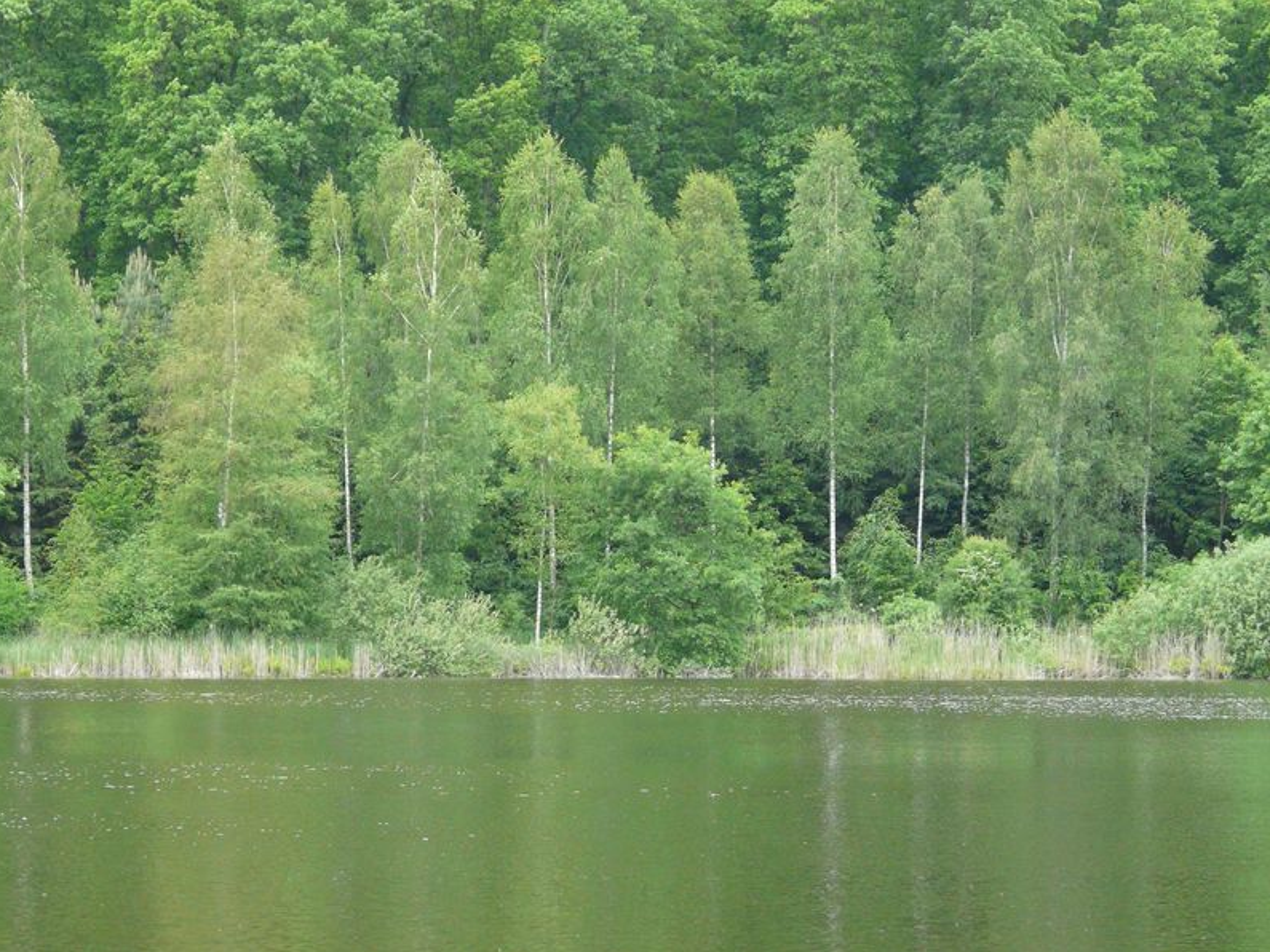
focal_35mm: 152
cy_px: 478
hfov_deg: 13.0
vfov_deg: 9.8
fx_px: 5576
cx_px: 633
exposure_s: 1/250
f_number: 3.6
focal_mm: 24.7
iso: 320
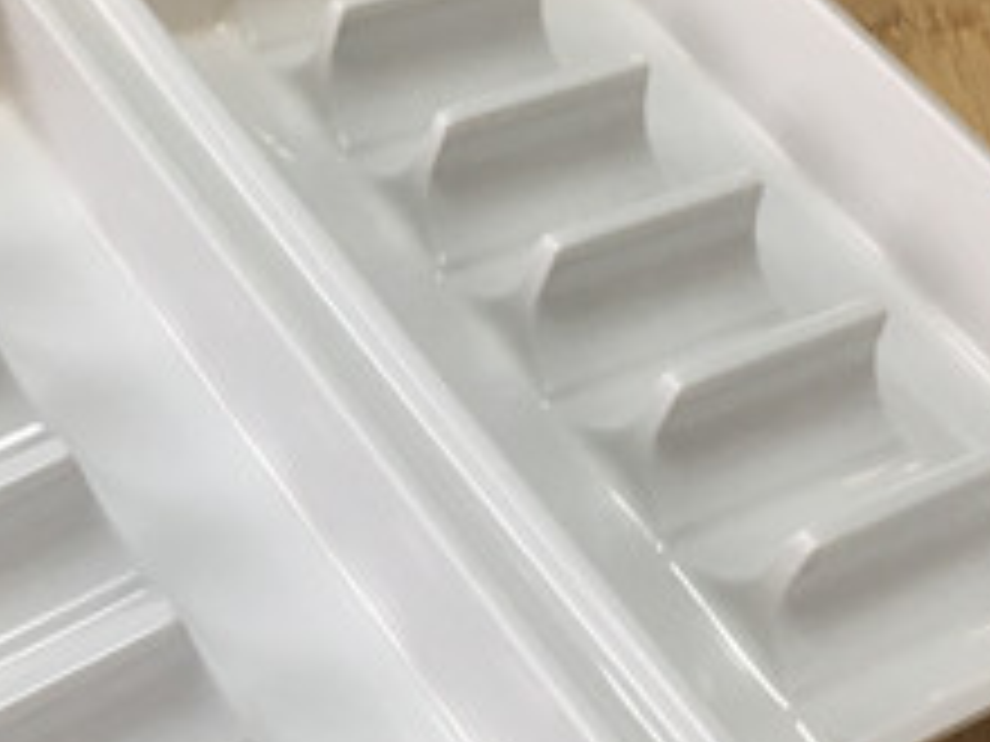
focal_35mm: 66
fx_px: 1888
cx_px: 310
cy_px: 609
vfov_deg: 21.9
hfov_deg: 29.1
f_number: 2.2
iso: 25
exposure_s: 1/40
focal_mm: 4.15
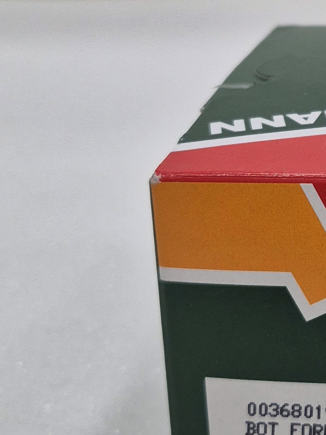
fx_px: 979
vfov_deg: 24.6
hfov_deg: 17.2
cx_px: 476
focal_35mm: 78
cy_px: 82
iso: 200
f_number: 1.8
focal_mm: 5.4
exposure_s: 1/180
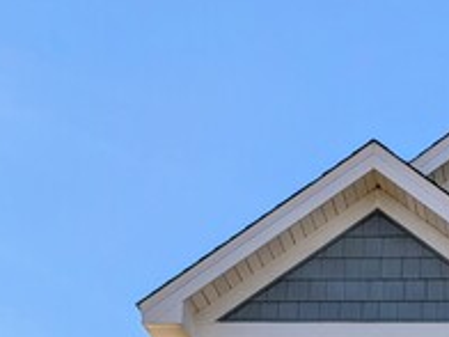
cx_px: 566
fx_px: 1271
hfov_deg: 18.7
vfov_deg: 13.3
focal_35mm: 98
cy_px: 646
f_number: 1.68
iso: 23
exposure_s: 1/1203
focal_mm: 6.9
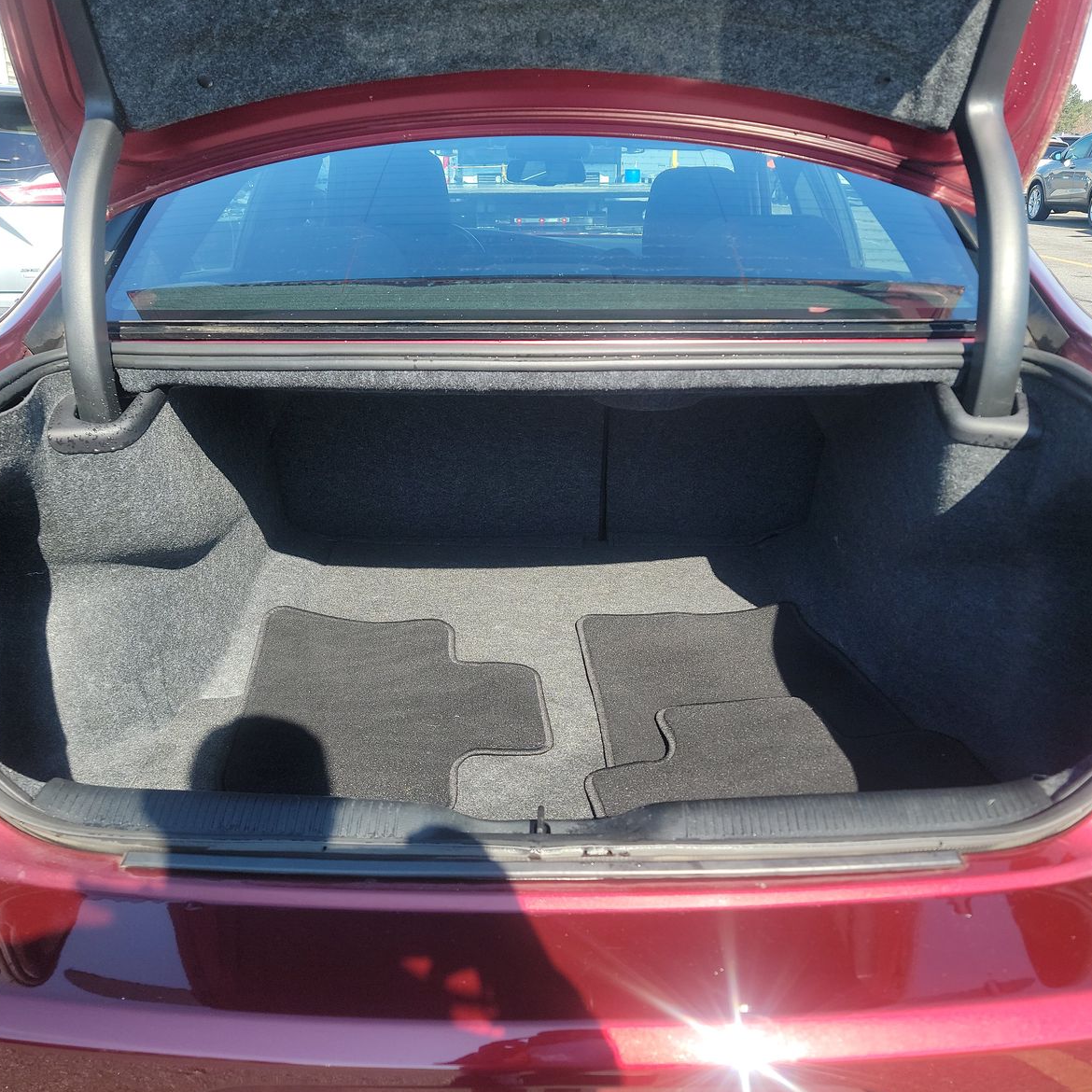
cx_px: 539
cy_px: 539
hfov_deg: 55.6
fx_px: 1035
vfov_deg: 55.6
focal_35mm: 29
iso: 50
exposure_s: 1/211
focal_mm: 6.7
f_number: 1.8
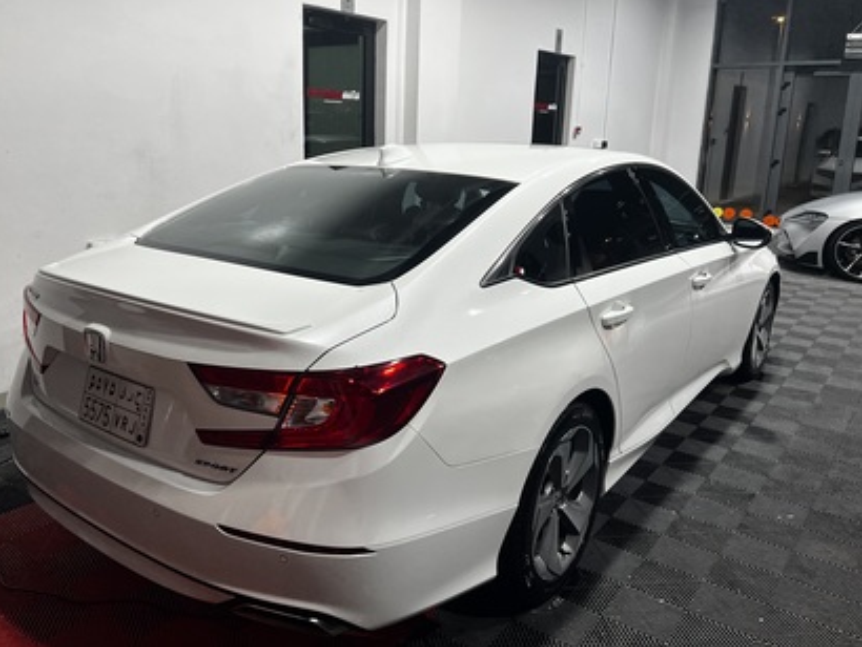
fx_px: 723
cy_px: 291
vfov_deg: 48.2
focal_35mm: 29
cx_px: 386
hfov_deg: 61.5
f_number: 1.5
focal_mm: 5.7
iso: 80
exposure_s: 1/120
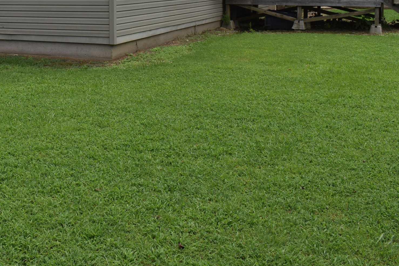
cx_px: 100
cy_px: 4
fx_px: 621
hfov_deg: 34.9
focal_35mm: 56
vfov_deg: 23.3
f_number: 8
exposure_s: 1/250
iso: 100
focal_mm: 18
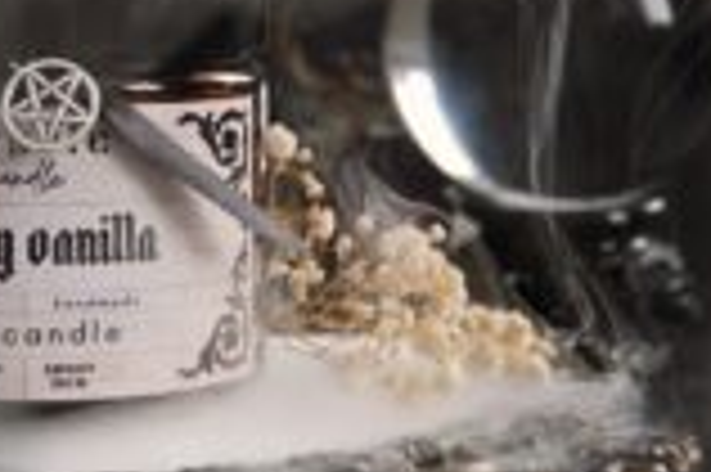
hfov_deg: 20.9
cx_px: 86
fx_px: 1894
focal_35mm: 96
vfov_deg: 14.0
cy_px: 22
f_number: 4
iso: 250
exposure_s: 1/60
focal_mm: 24
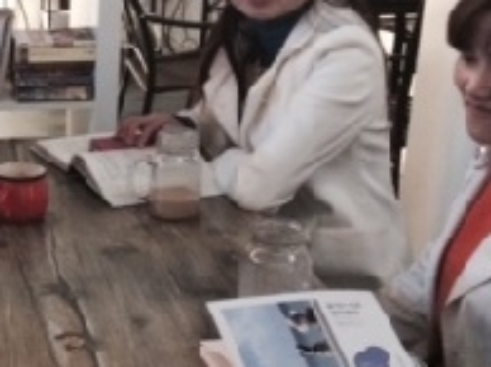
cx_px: -46
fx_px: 1317
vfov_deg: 15.8
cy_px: 220
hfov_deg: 20.2
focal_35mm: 93
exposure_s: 1/15
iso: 400
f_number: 2.2
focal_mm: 4.12
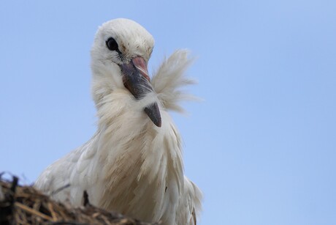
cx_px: 168
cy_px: 112
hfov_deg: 5.2
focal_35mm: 400
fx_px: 3734
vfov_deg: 3.4
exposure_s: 1/400
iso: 160
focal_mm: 400
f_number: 8
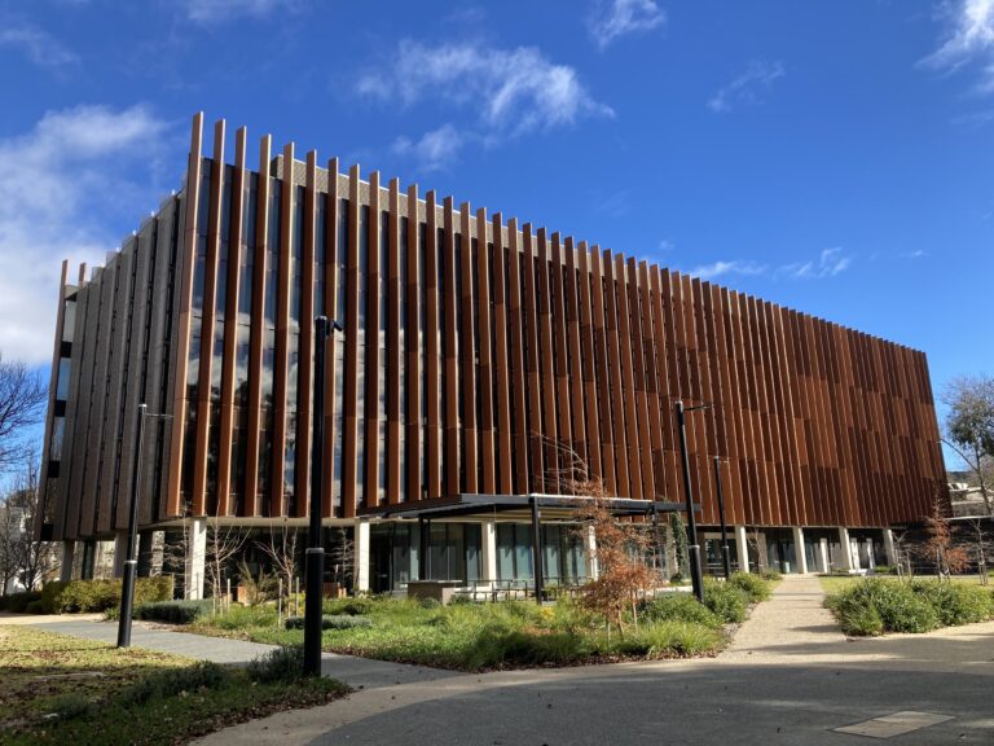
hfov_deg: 63.4
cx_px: 497
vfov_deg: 49.7
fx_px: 804
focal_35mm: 28
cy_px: 373
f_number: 1.8
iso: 20
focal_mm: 3.99
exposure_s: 1/796
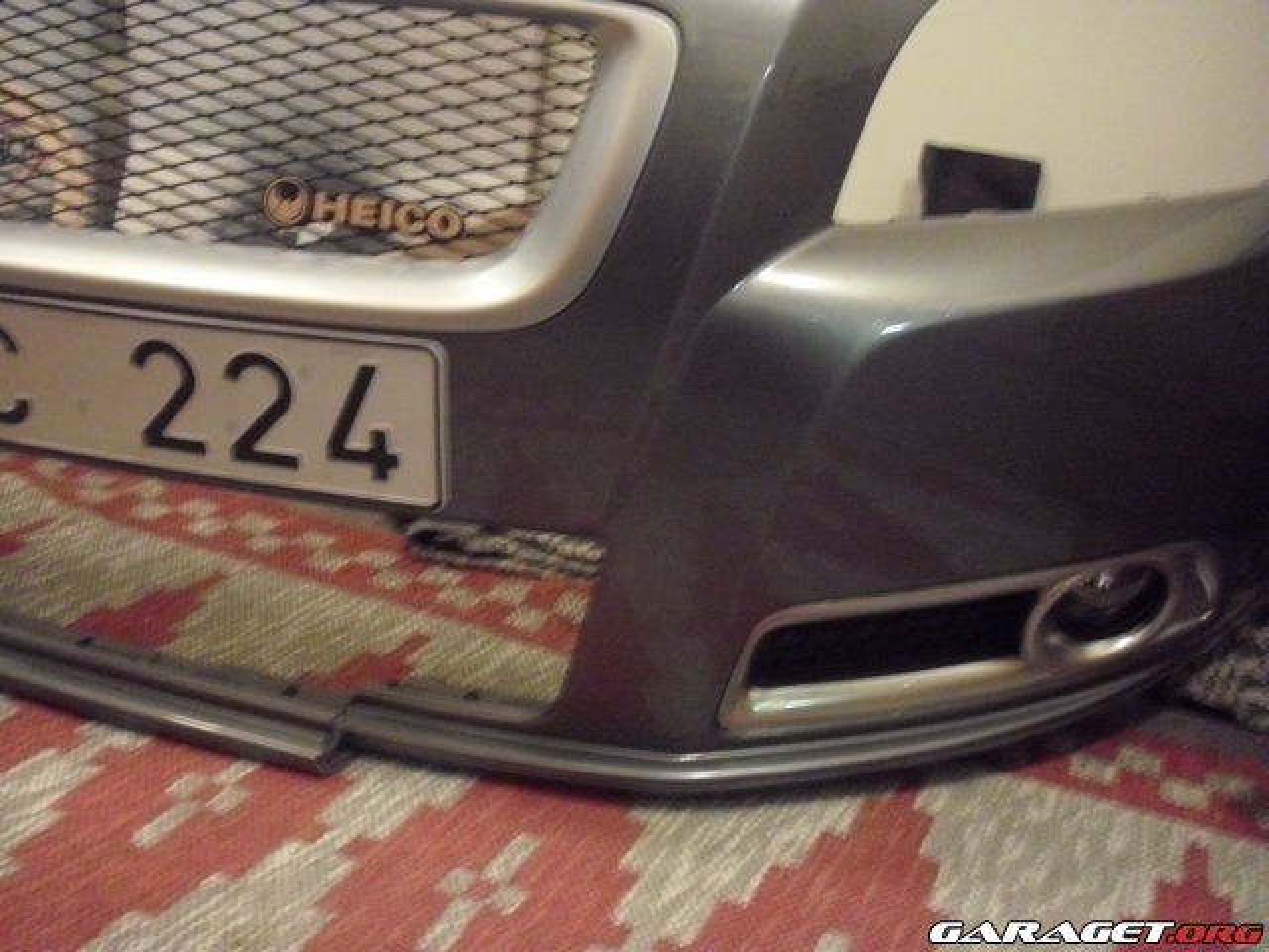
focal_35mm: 38
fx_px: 1393
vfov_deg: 37.7
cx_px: 634
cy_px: 476
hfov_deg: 49.0
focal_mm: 6.2
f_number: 2.8
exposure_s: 1/8
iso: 800
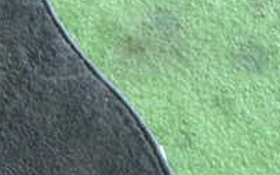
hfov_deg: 20.6
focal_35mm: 94
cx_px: -58
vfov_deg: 13.8
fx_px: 718
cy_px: 158
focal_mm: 5.4
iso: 800
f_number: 2.3
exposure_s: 1/30
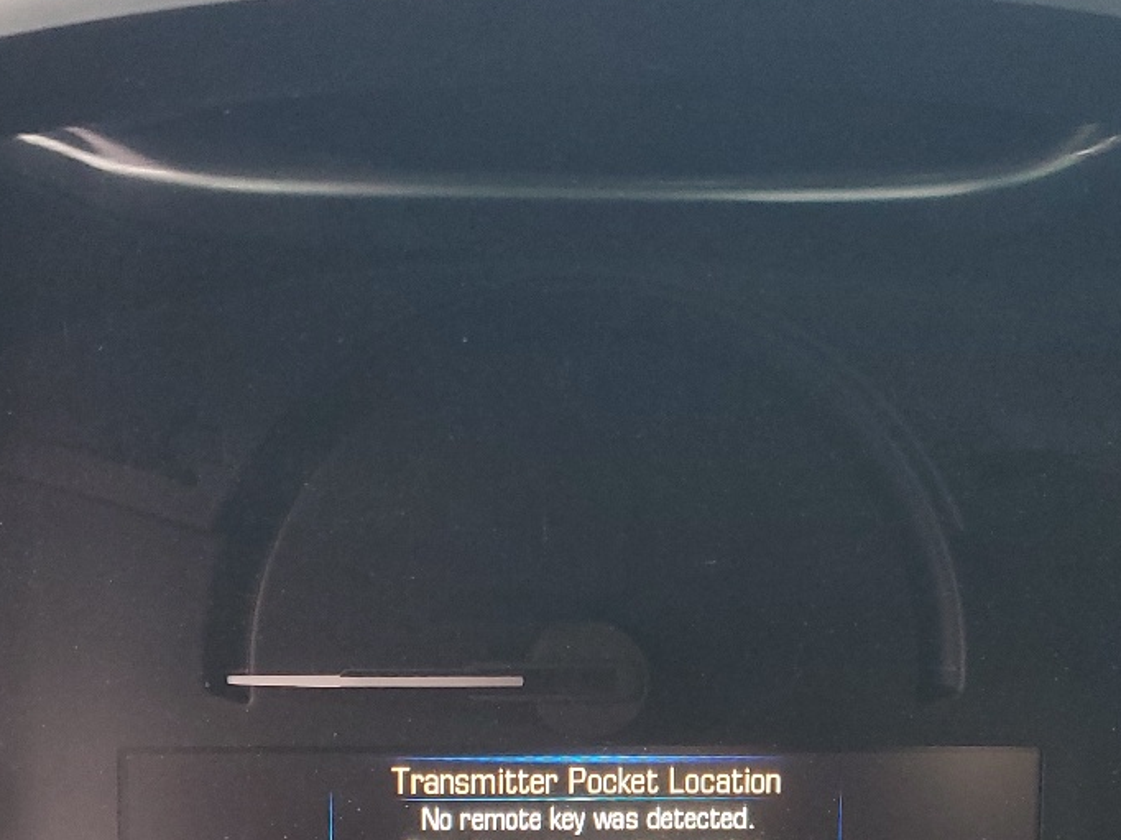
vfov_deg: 23.7
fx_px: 1975
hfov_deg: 31.7
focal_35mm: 61
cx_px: 556
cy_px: 672
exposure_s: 1/60.2
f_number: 1.5
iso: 161
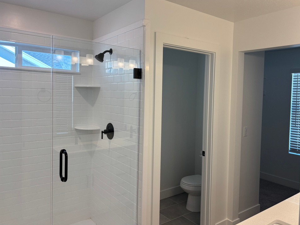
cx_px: 161
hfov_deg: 63.4
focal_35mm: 28
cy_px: 105
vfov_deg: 49.7
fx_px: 243
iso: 50
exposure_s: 1/141
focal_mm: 5.96
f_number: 1.6
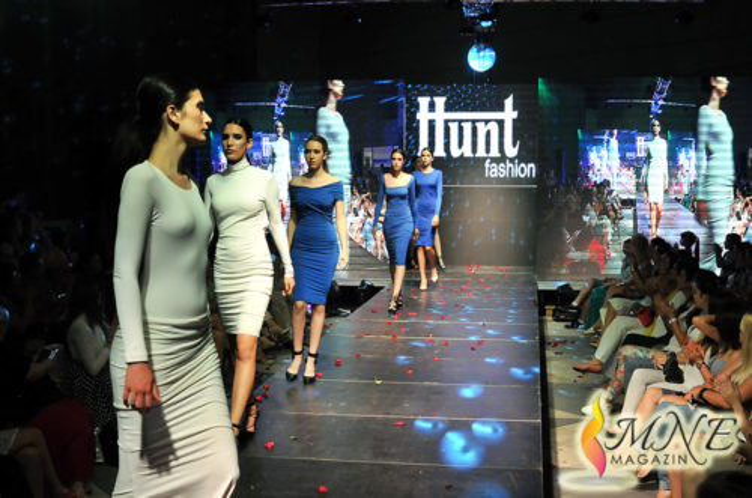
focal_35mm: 42
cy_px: 249
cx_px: 376
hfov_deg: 46.5
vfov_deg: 31.7
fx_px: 875
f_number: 3.5
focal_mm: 28
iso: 1250
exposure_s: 1/250
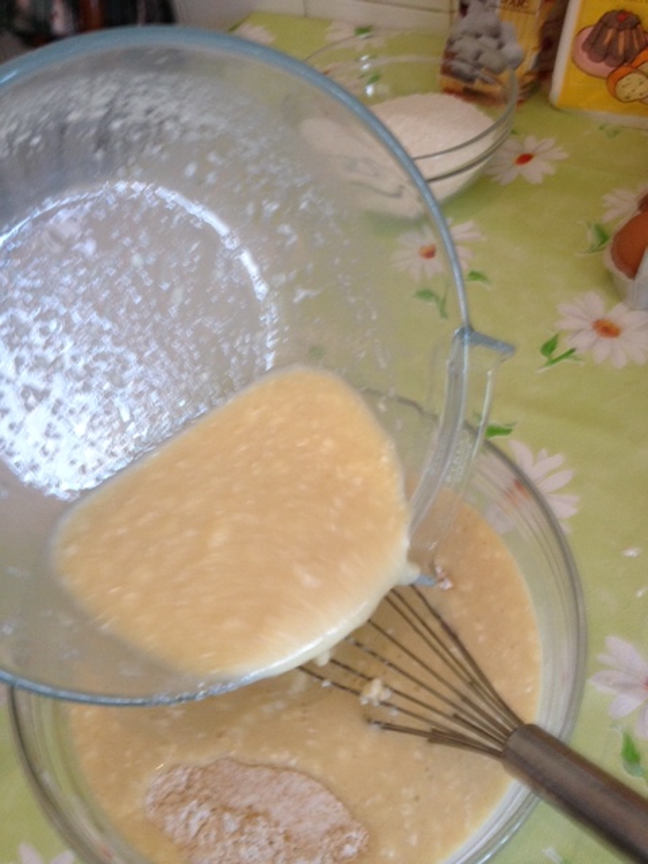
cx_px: 324
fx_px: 874
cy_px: 432
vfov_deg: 52.6
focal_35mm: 35
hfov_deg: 40.7
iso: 125
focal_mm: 4.28
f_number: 2.4
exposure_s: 1/20
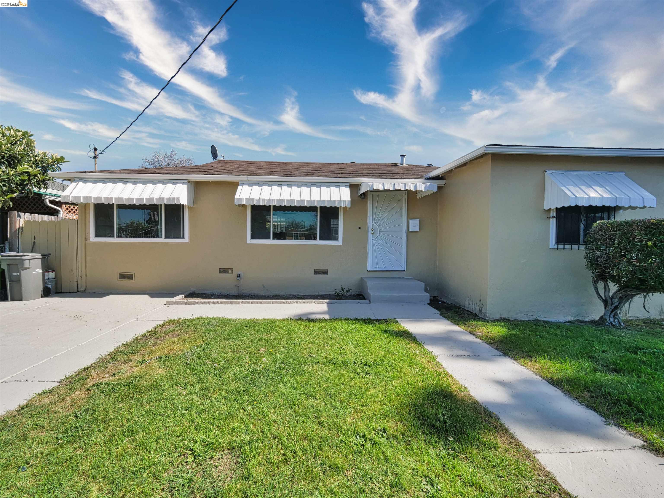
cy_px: 249
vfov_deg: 85.7
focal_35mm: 14
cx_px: 332
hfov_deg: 102.1
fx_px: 269
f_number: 8
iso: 100
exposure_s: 1/160
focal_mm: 7
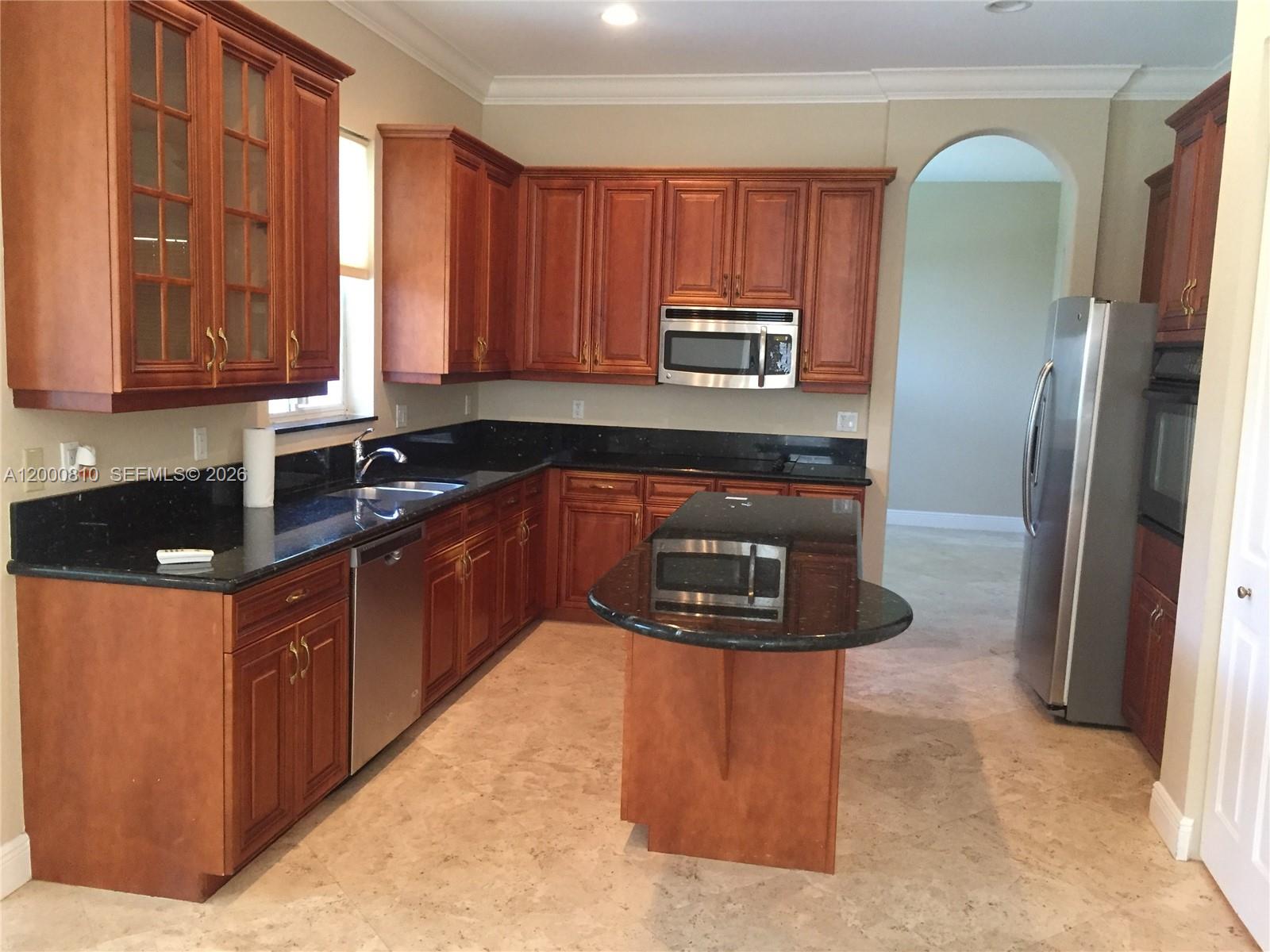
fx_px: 1064
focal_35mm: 29
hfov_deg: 61.7
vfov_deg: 48.2
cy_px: 476
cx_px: 635
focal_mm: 4.15
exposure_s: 1/30
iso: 250
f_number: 2.2
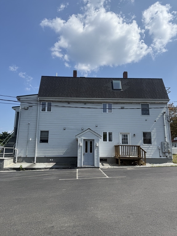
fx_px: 164
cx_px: 88
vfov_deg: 71.6
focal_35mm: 24
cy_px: 118
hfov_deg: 56.8
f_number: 1.78
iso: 80
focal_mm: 6.76
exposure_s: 1/5714
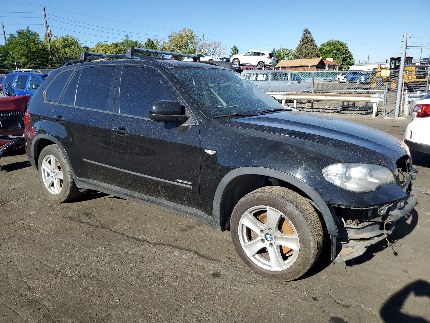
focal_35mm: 26
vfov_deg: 53.1
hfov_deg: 67.3
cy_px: 162
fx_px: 323
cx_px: 215
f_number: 1.5
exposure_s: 1/2000
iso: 50
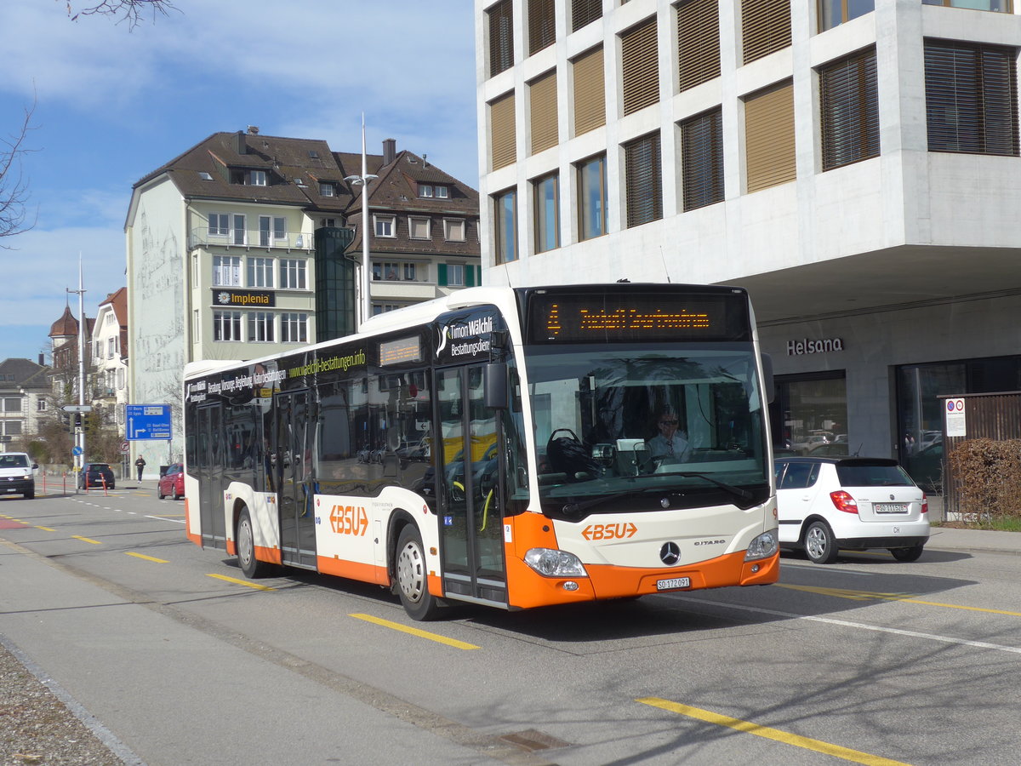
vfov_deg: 28.0
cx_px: 510
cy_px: 383
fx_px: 1534
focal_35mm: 52
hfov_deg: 36.8
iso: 80
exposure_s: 1/1600
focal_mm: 10.7
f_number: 3.3
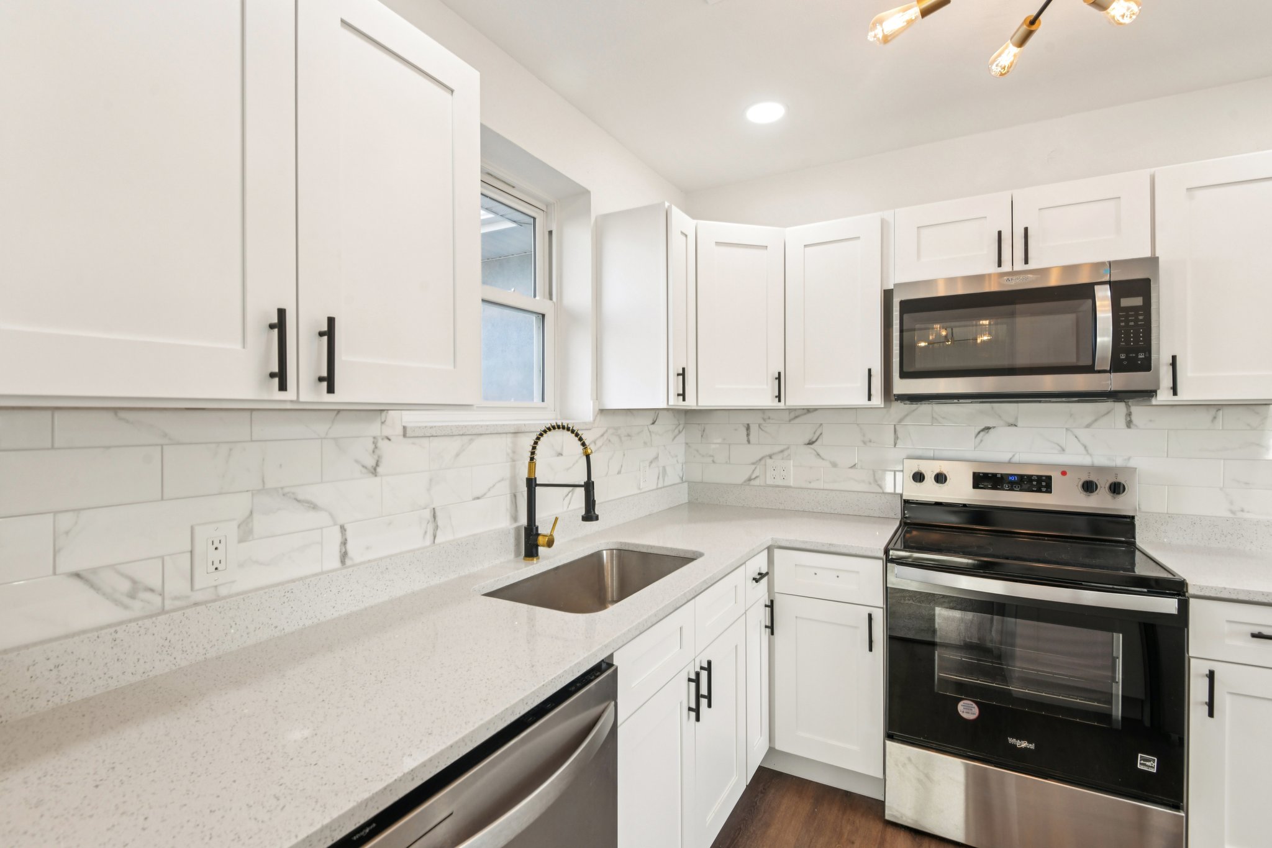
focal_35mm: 16
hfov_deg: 96.7
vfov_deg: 73.7
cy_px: 424
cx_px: 636
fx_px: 565
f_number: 8
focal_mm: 16
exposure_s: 1/80
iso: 400
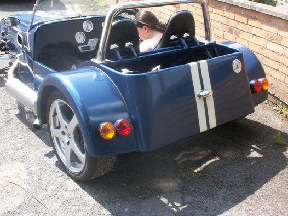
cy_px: 90
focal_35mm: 45
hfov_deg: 41.9
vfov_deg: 32.1
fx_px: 375
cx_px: 118
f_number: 7.1
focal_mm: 7.7
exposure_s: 1/40
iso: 50
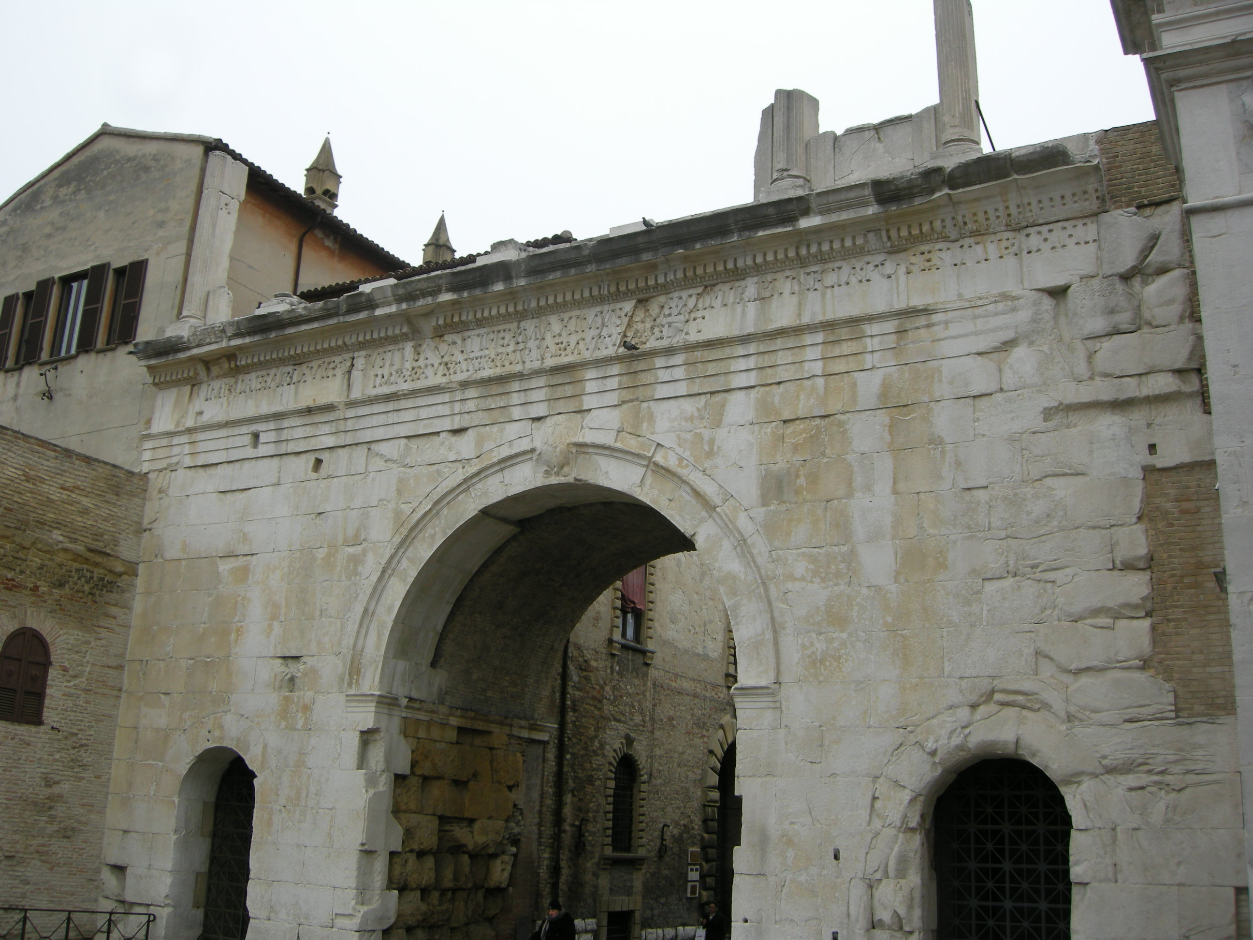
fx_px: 1303
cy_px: 470
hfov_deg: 51.4
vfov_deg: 39.7
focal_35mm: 36
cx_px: 626
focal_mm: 7.5
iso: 64
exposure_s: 1/151
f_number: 3.8
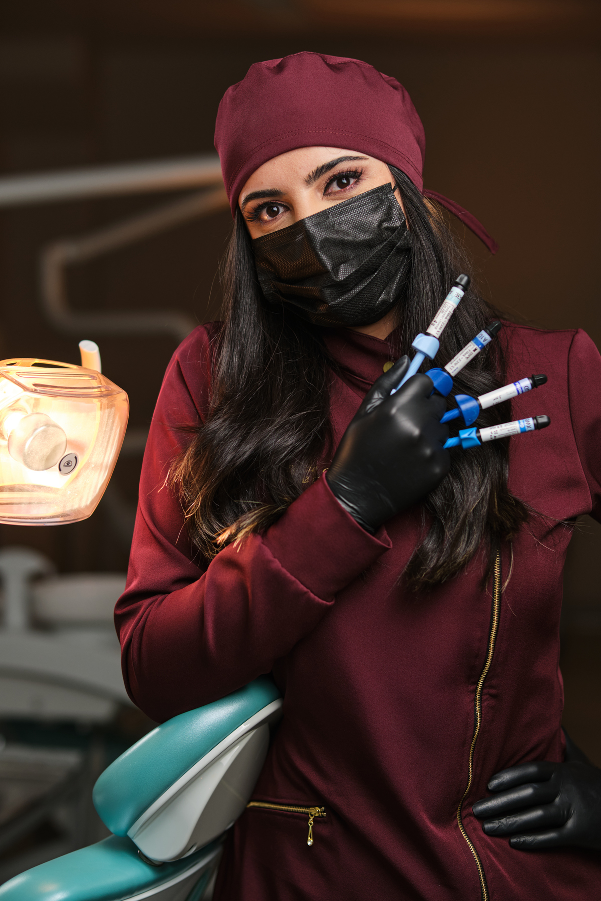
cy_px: 450
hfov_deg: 18.2
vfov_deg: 27.0
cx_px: 300
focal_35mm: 75
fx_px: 1878
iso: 160
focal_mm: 50
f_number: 2
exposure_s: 1/125
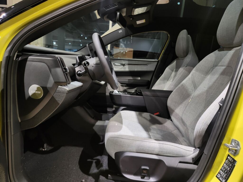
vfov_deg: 58.9
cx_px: 122
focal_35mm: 23
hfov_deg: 73.9
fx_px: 161
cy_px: 91
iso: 100
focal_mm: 5.4
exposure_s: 1/56
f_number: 1.8
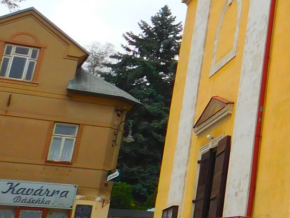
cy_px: 34
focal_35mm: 88
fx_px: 737
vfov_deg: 16.6
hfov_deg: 17.8
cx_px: 523
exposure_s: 1/640
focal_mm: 4
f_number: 3
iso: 125
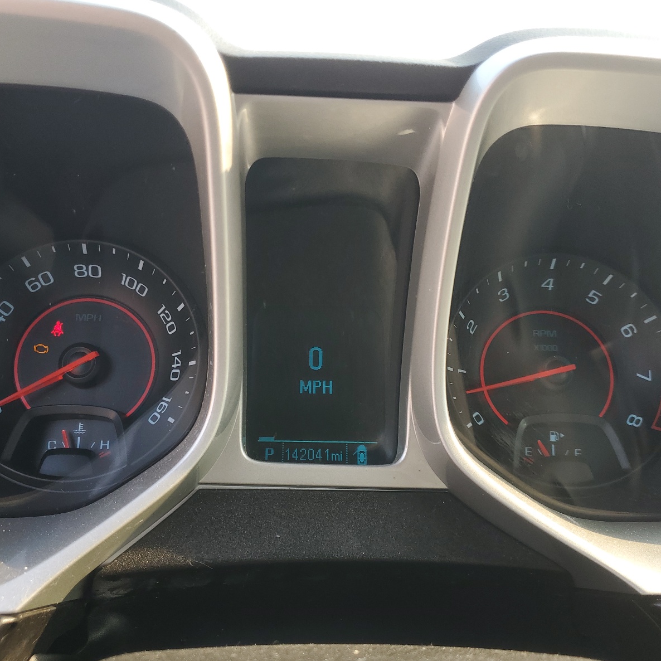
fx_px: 670
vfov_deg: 52.5
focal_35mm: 31
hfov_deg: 52.5
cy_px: 334
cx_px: 304
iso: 50
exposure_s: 1/208
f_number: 1.5
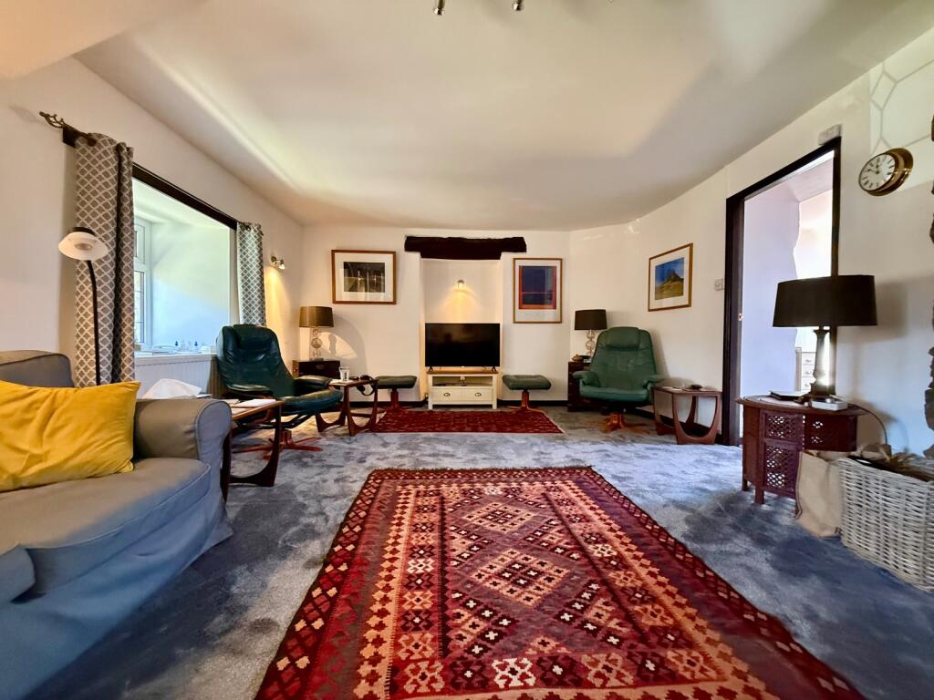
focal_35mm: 14
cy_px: 350
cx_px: 467
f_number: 2.2
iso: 640
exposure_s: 1/50
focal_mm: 2.22
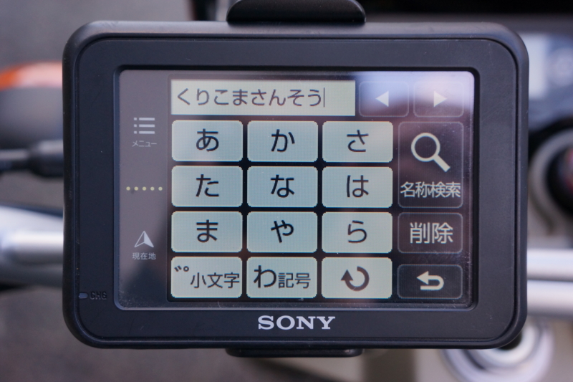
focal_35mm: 46
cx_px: 286
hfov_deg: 42.8
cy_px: 191
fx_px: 732
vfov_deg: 29.2
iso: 500
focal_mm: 31
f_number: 4
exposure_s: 1/160
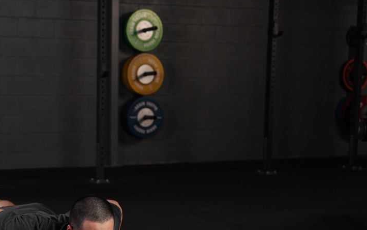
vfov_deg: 18.9
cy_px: 190
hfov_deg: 29.4
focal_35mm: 68
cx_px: 69
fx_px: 680
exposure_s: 1/125
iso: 640
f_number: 2.8
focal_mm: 37
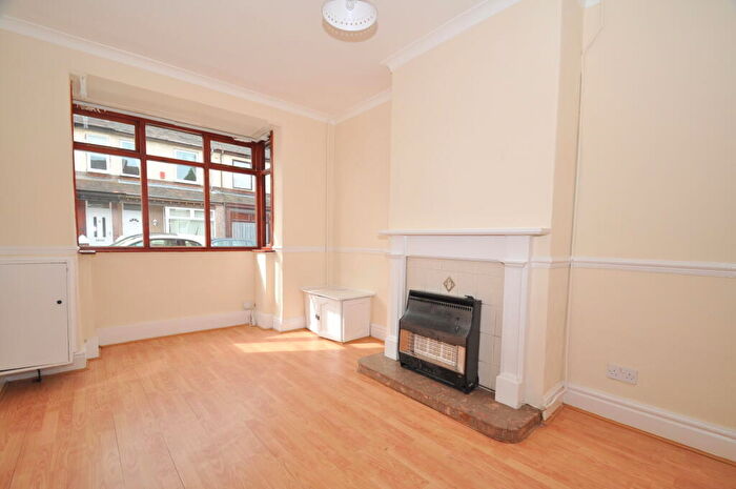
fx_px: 306
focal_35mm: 15
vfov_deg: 77.2
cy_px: 244
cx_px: 368
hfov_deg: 100.5
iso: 250
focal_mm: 10
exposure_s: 1/125
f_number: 5.6
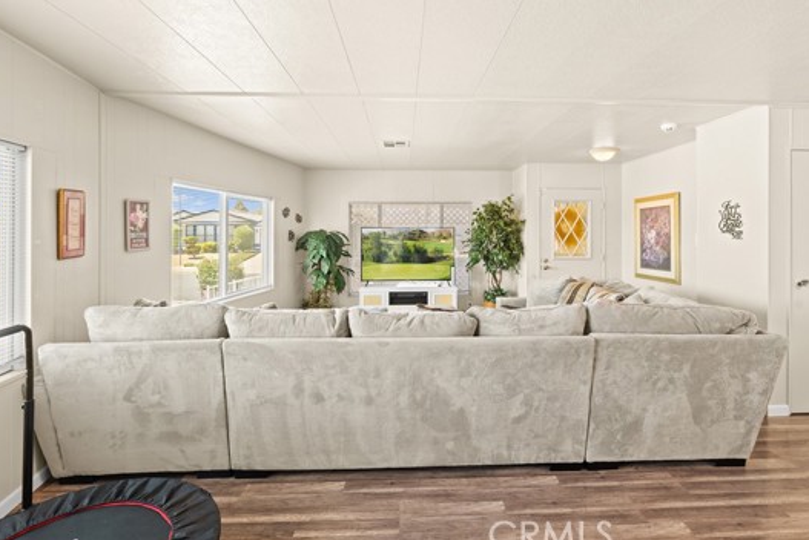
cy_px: 229
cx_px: 424
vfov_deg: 70.1
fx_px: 382
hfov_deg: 93.2
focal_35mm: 17
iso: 1250
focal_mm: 14
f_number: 8
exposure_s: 1/8
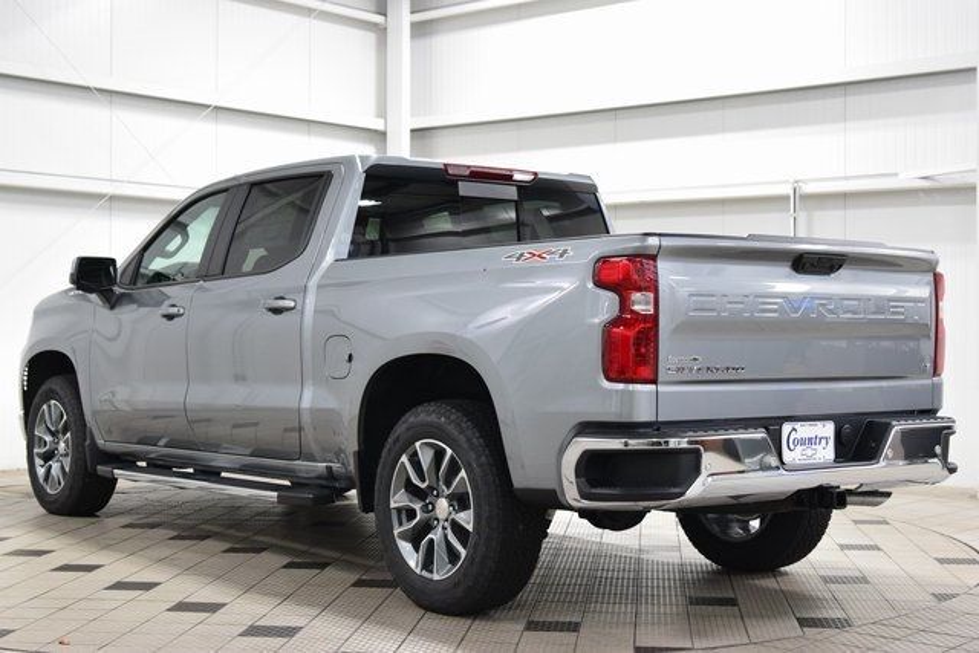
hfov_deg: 36.9
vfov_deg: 25.1
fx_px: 1469
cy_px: 326
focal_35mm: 54
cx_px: 490
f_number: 4.5
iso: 1600
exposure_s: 1/60
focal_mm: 36
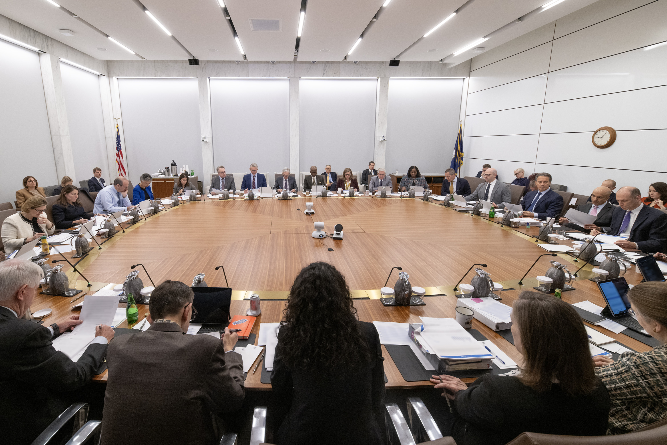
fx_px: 259
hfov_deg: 104.3
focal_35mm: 14
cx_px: 334
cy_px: 222
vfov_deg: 81.2
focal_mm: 14
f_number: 5.6
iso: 1400
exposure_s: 1/125
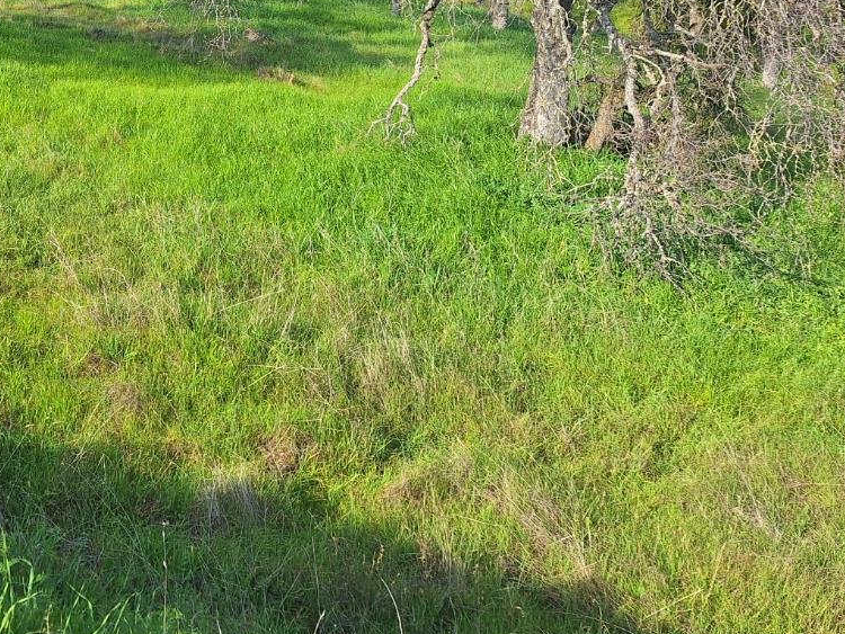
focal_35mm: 46
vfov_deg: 29.7
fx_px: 1123
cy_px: 17
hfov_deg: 38.0
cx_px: 57
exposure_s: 1/1420
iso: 40
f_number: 1.8
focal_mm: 5.54
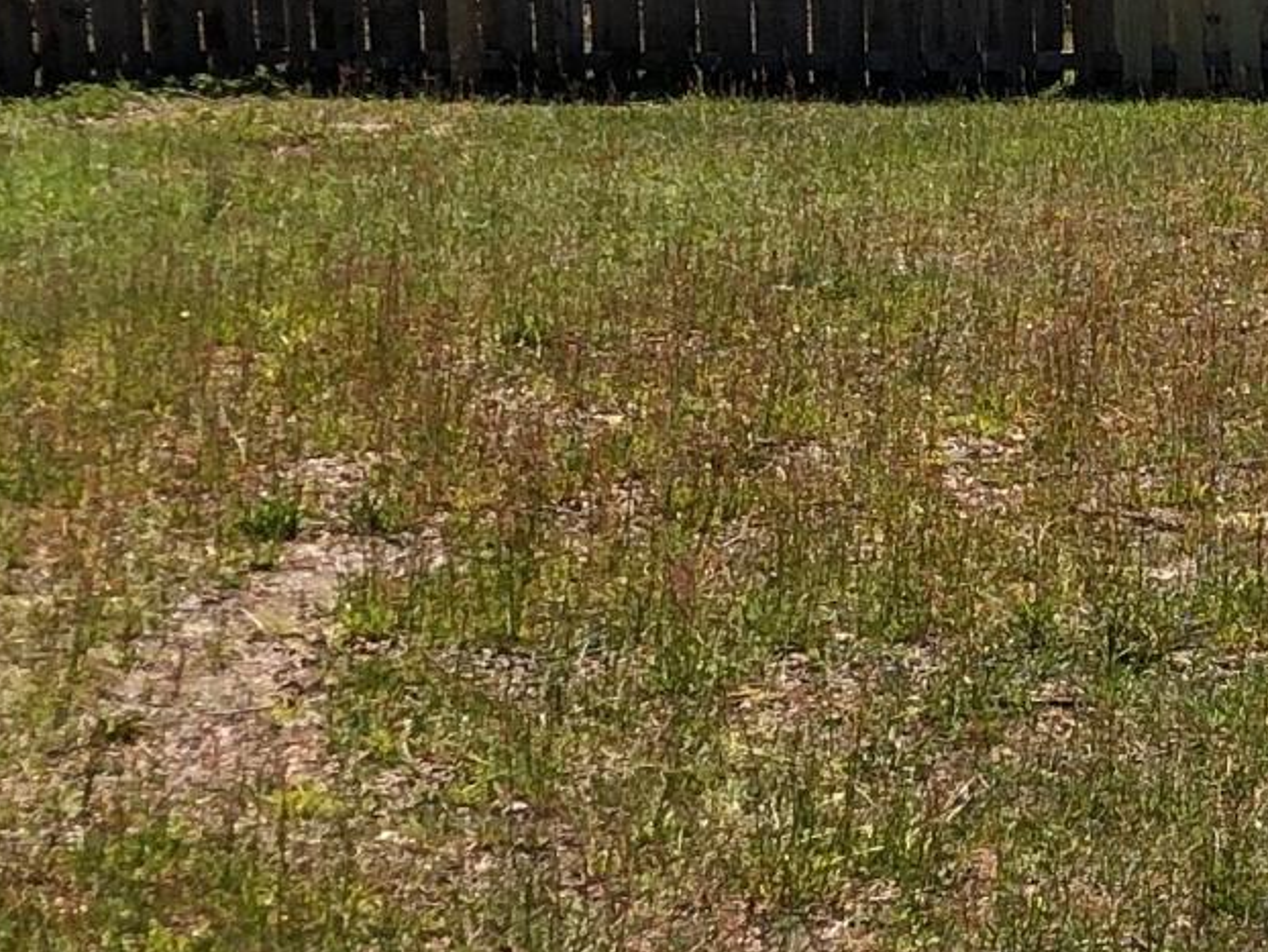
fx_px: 4947
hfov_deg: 13.9
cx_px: 1731
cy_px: 459
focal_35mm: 135
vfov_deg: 11.0
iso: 20
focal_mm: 4
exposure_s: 1/2183
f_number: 1.8
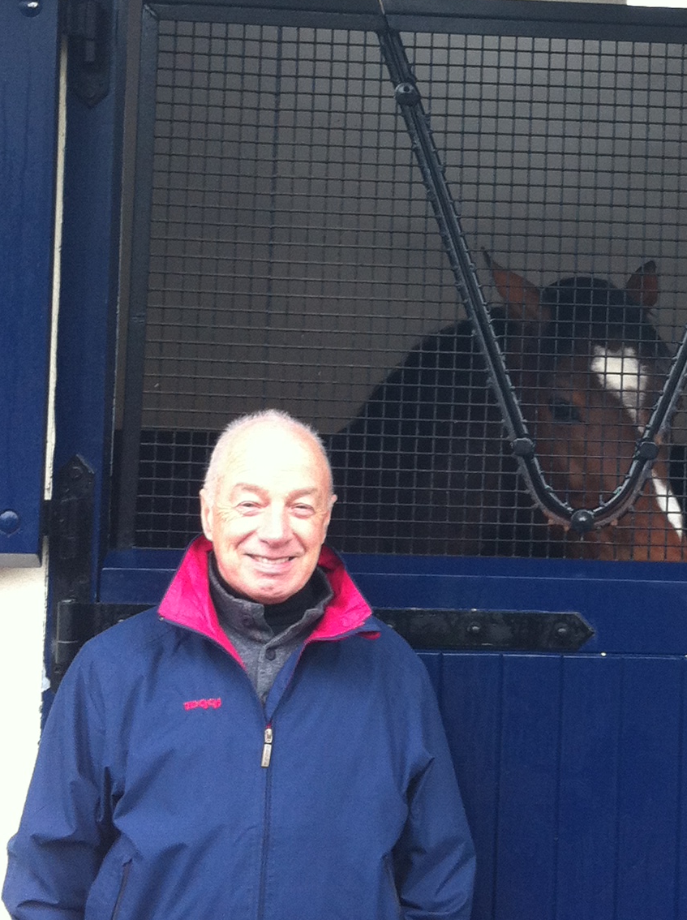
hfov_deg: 18.1
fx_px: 2123
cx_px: 613
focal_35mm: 80
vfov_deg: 24.4
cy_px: 327
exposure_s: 1/15
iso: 80
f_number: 2.8
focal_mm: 3.85
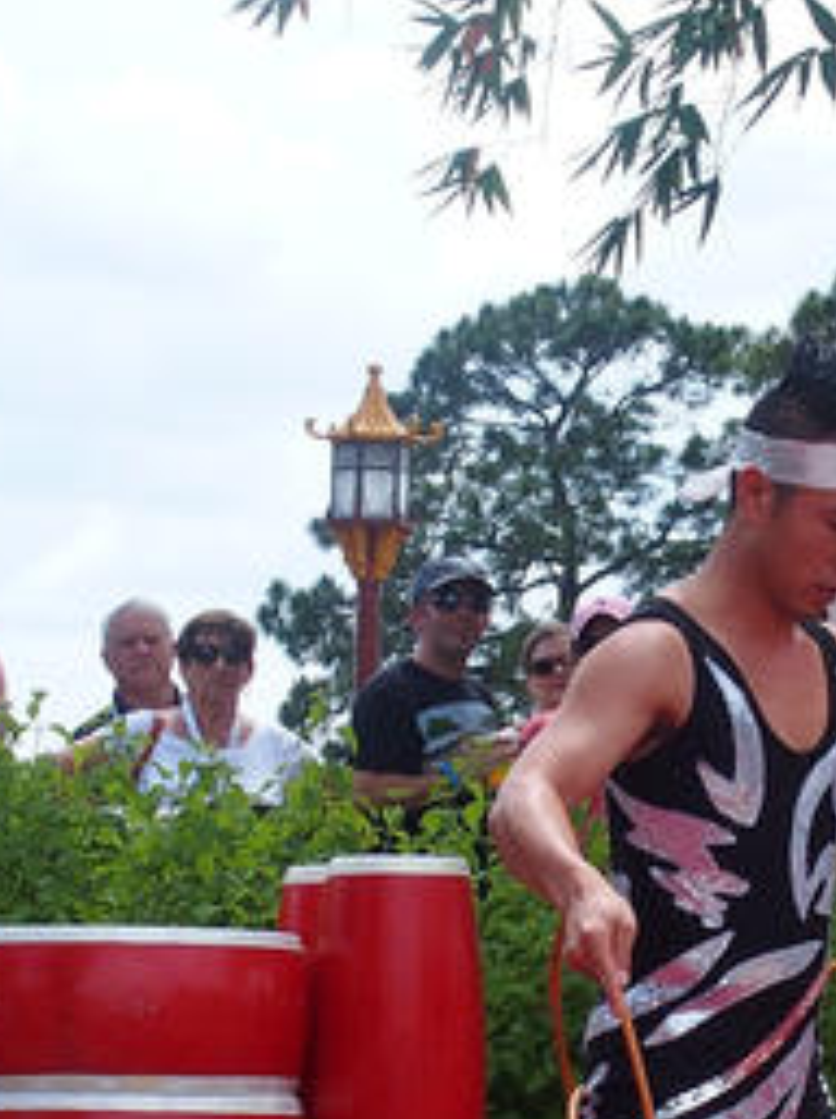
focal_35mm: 116
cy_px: 832
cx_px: 649
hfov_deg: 12.7
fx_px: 3745
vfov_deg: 16.9
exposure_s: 1/640
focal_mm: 13.2
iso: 100
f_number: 3.5
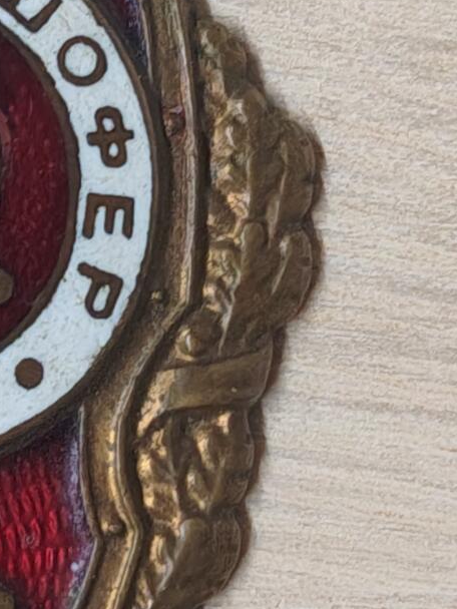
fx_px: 2658
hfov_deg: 9.6
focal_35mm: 151
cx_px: -180
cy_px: 343
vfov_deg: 13.1
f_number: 1.88
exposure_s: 1/50
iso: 719
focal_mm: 4.84
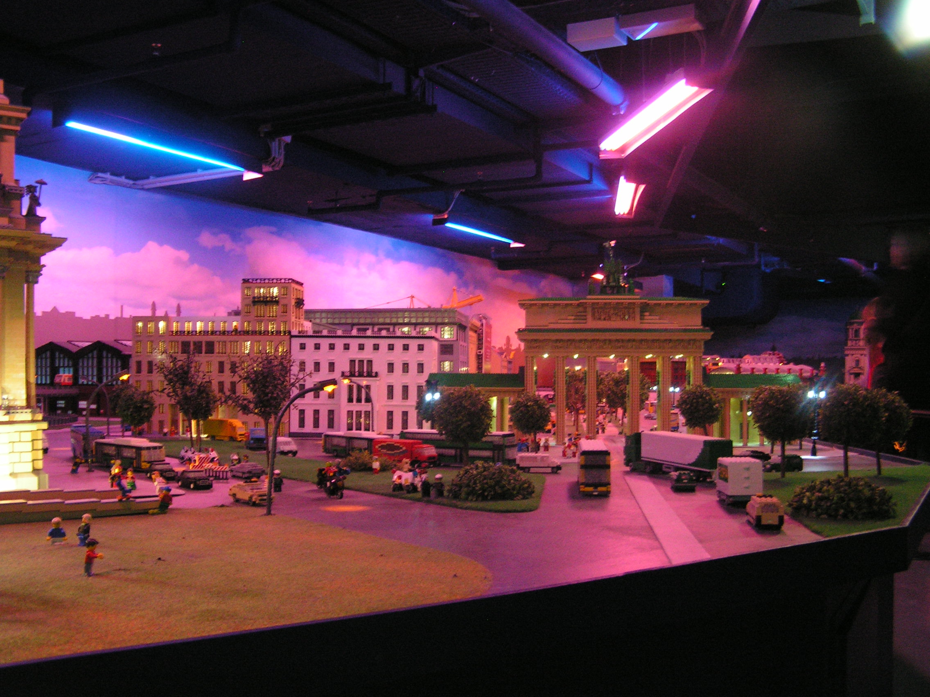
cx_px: 465
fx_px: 1021
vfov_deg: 37.7
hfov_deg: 49.0
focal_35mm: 38
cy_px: 348
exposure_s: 1/1.6
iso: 200
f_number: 2.8
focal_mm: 6.3
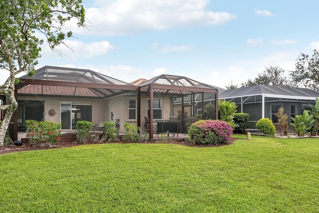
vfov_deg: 53.0
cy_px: 119
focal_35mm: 24
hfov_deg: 73.5
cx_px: 143
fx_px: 213
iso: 400
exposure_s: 1/500
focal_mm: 16
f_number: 8
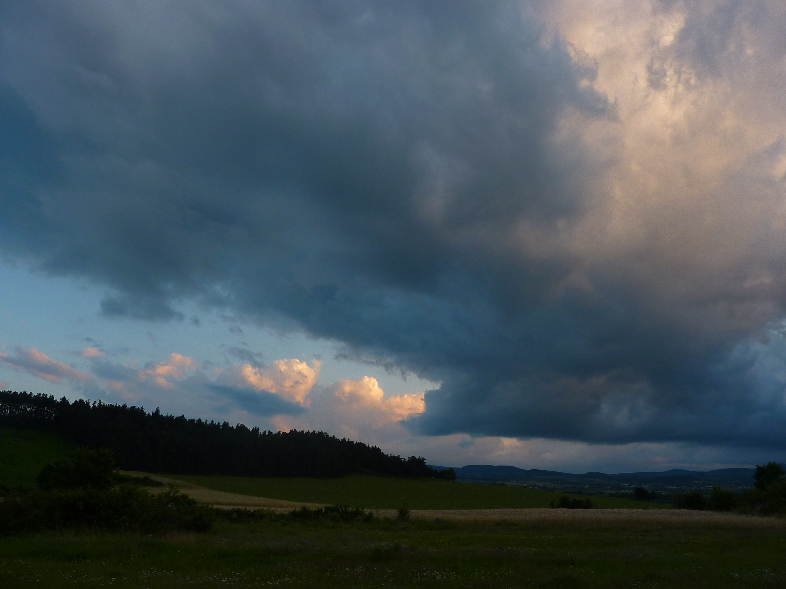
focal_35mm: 25
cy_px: 294
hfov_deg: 69.4
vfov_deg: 54.9
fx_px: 568
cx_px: 393
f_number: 4
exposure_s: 1/160
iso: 80
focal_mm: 4.1
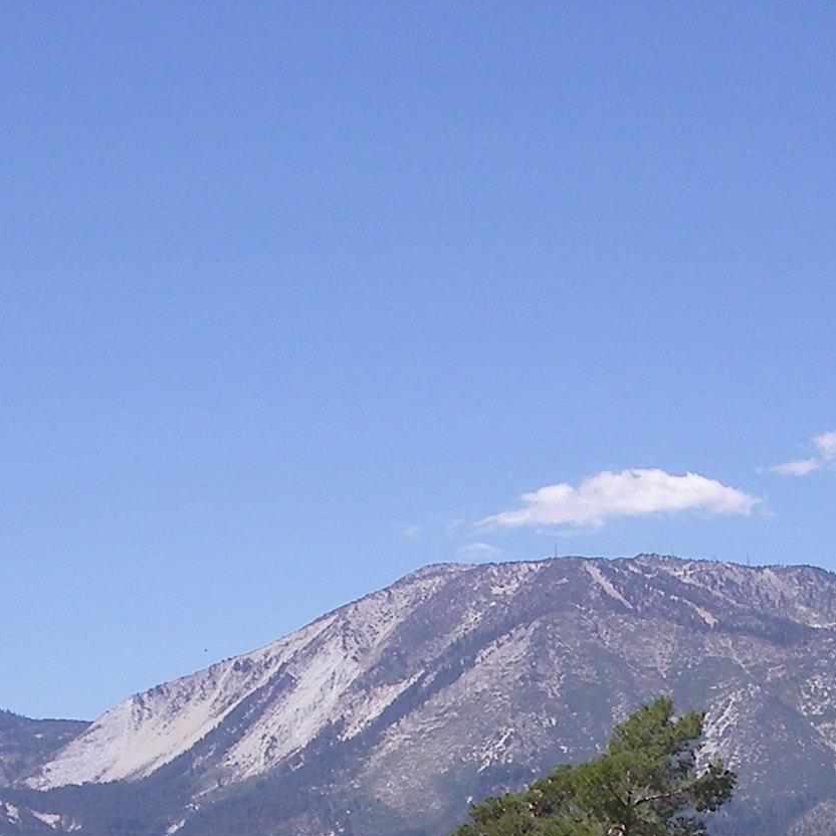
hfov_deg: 14.0
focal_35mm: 124
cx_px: 722
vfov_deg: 13.9
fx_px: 3388
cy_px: 833
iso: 64
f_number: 4.3
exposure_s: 1/500
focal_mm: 6.2
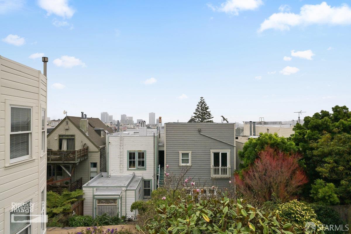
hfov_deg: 79.9
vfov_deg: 58.3
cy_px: 117
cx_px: 176
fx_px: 209
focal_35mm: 22
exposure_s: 1/4000
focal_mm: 21.5
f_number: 6.3
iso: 640
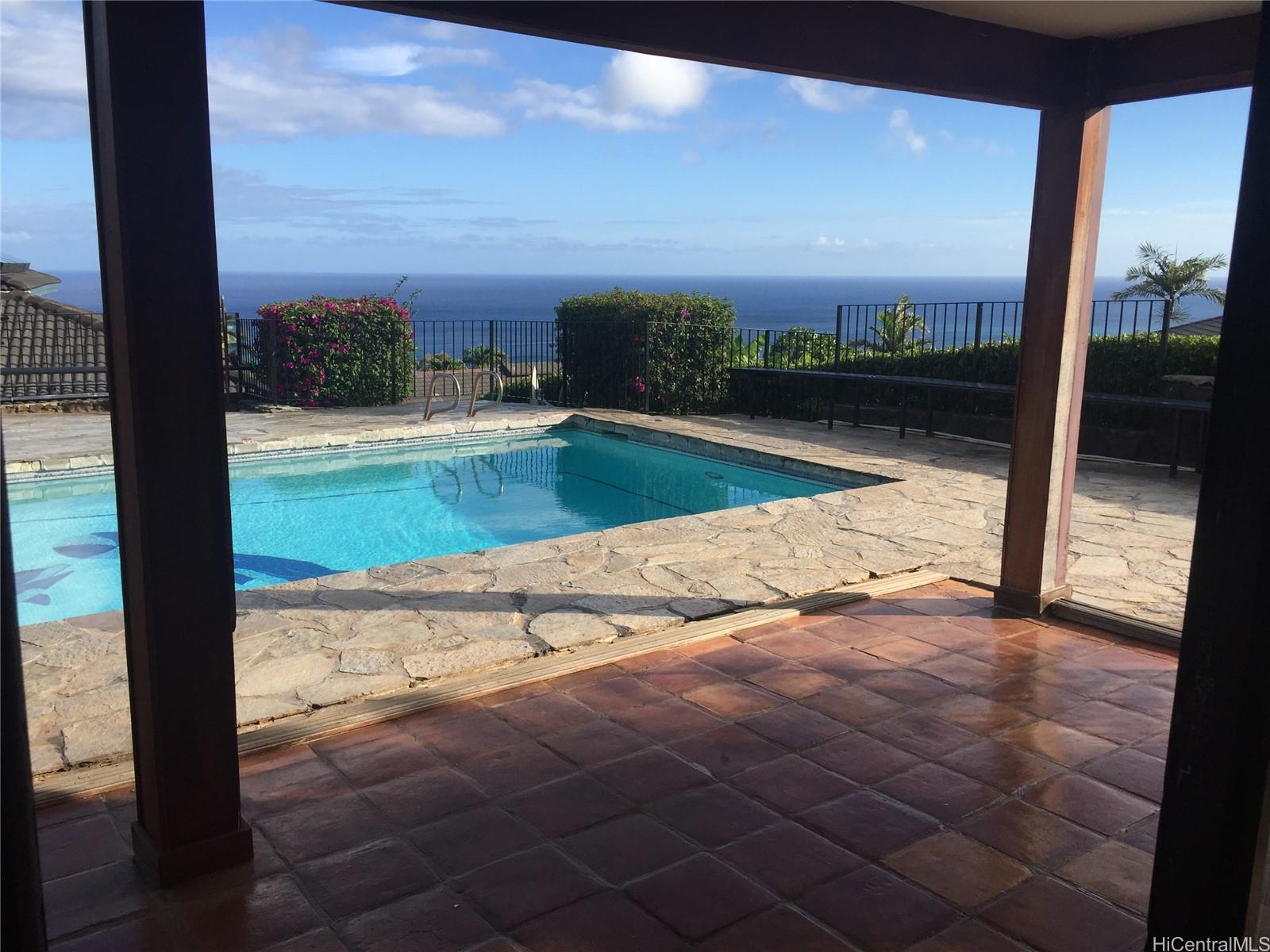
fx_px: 1064
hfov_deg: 61.7
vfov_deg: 48.2
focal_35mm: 29
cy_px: 476
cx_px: 635
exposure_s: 1/1319
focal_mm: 4.15
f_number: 2.2
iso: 32
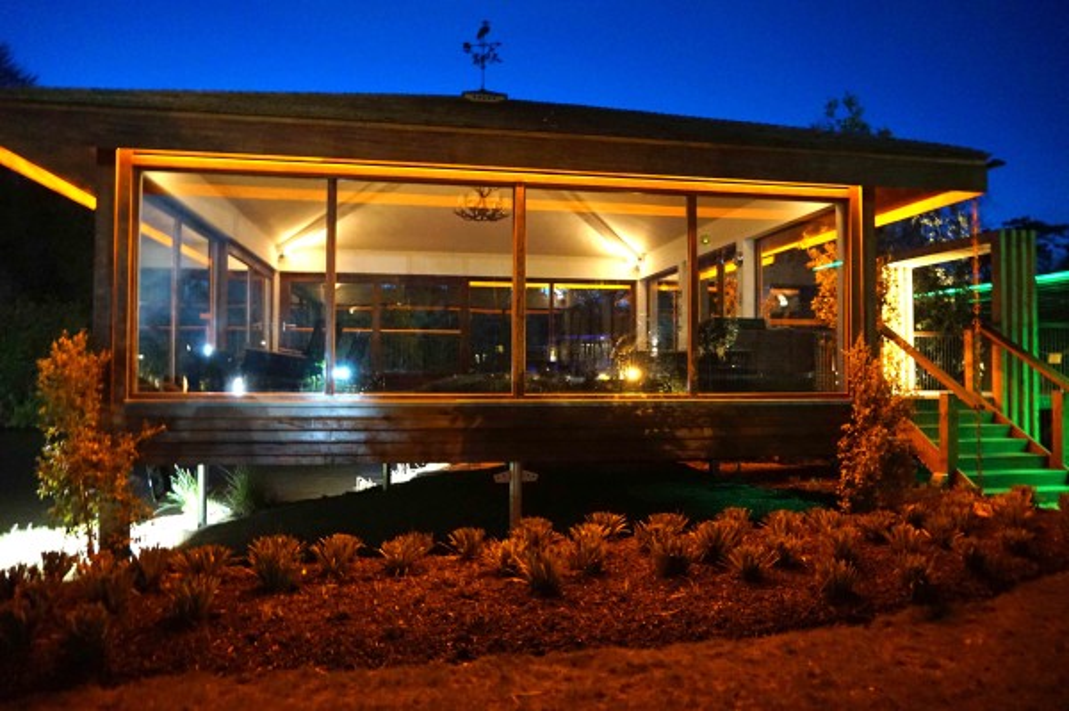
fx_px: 712
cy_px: 356
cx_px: 534
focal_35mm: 24
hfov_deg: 73.8
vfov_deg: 53.1
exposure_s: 1/13
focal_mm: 16
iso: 3200
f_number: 3.5
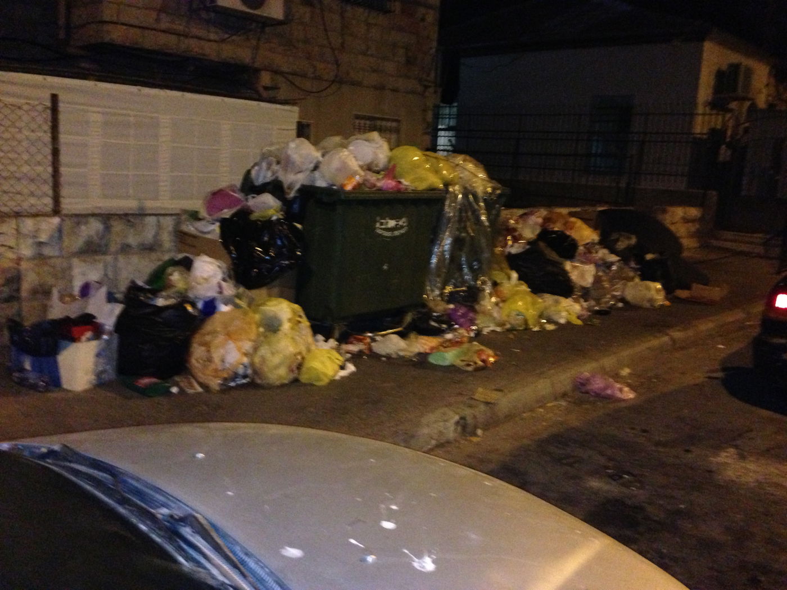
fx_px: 750
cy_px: 295
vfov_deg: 42.9
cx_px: 394
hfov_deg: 55.4
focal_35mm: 33
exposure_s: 1/16
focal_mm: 4.13
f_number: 2.4
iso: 800
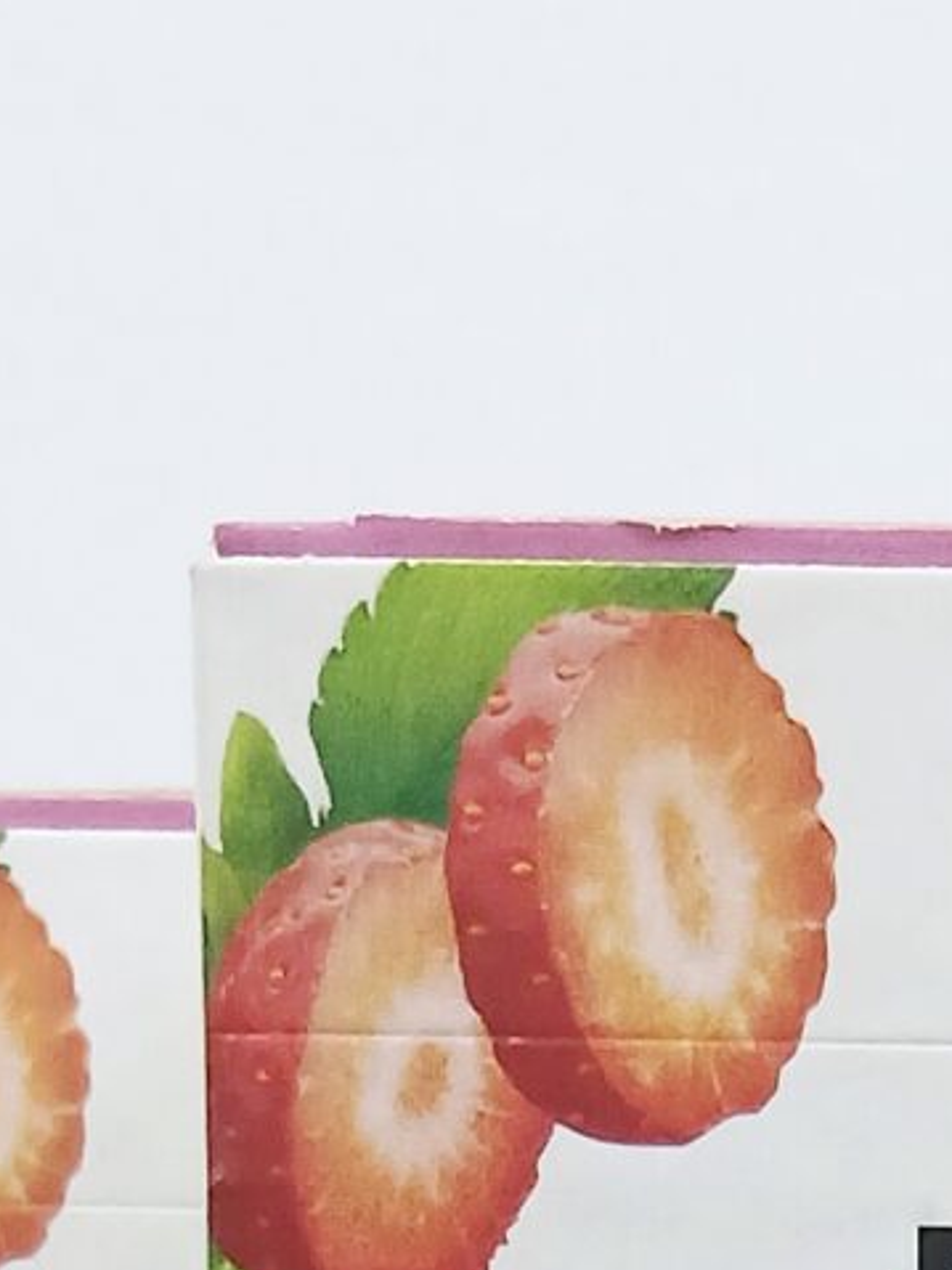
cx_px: 1496
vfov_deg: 12.4
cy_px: 2627
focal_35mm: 139
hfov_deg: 10.3
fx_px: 5099
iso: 125
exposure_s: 1/50.3
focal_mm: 3.98
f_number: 1.8
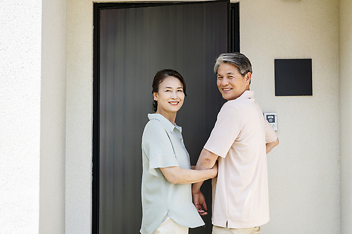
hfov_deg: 28.8
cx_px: 176
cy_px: 117
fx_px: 684
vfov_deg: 19.5
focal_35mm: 70
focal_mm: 70
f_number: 5.6
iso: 160
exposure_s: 1/250
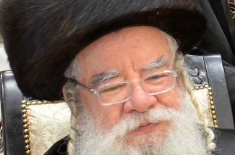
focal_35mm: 118
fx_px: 768
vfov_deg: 11.4
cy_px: -3
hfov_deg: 16.5
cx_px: 296
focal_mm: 22
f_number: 6.3
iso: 1600
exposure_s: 1/60
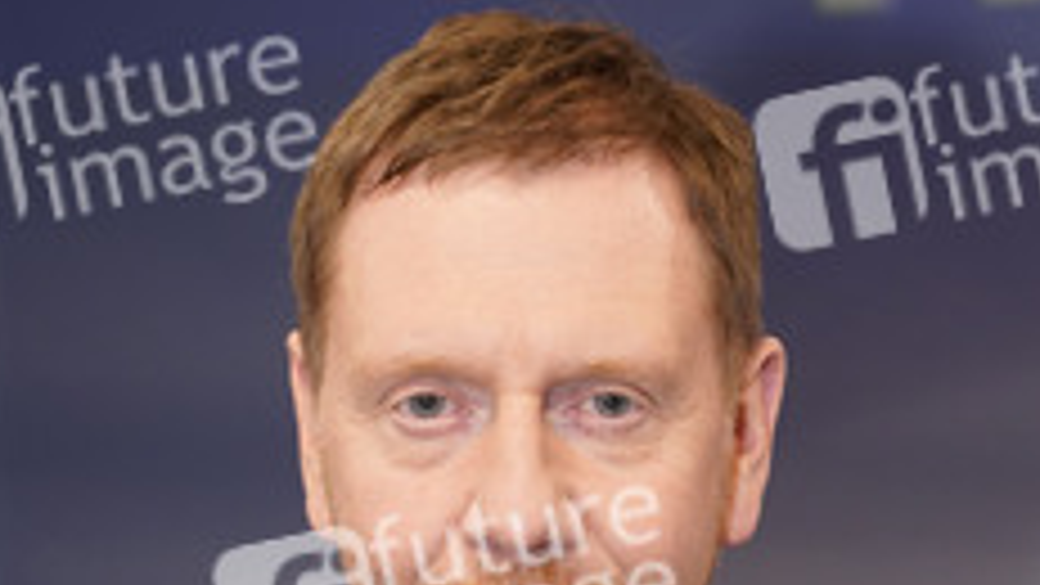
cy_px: 819
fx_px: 3392
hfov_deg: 17.4
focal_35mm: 123
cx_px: 576
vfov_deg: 9.6
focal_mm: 68
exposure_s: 1/125
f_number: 5.6
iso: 2000
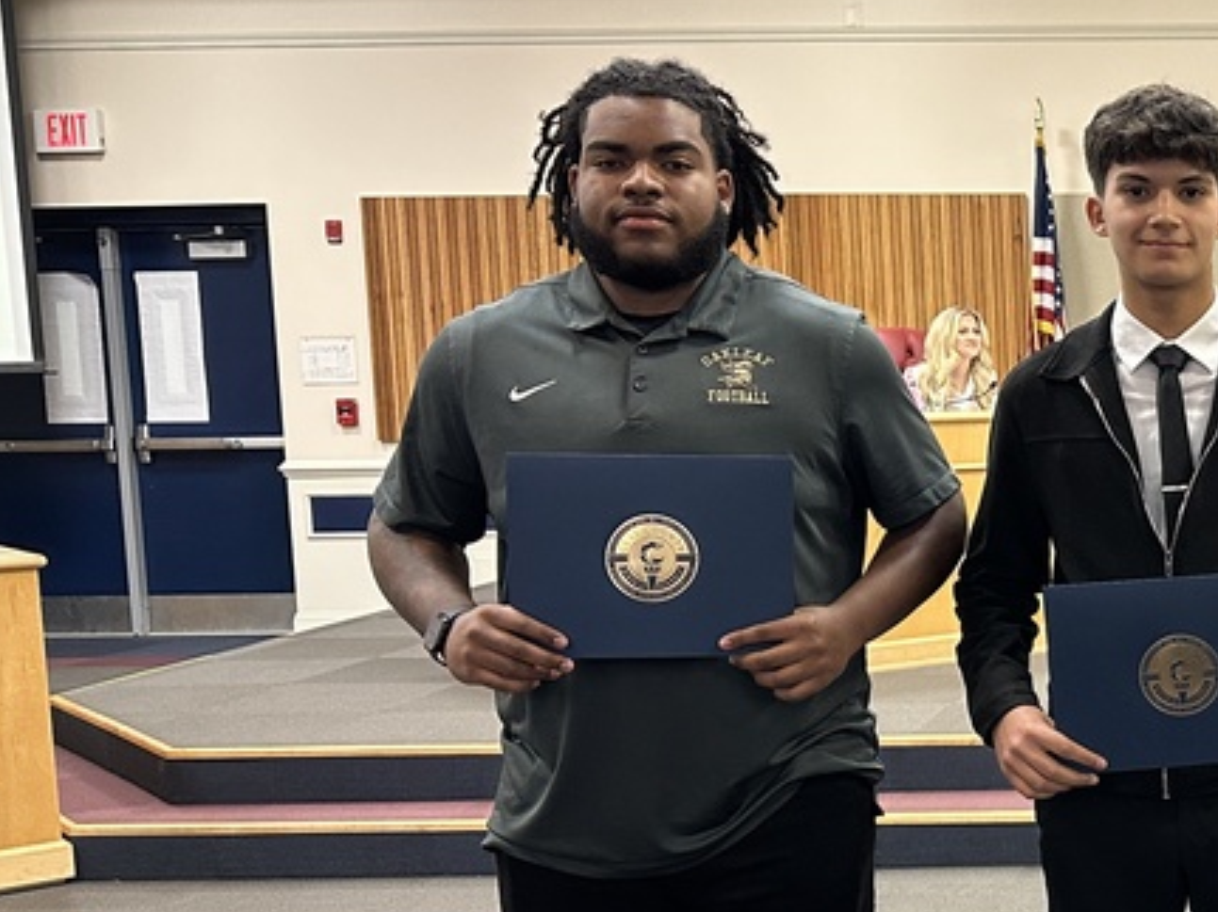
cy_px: 599
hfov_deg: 30.0
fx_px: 2005
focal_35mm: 57
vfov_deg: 25.5
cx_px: 1371
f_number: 1.78
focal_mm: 6.86
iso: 250
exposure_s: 1/60
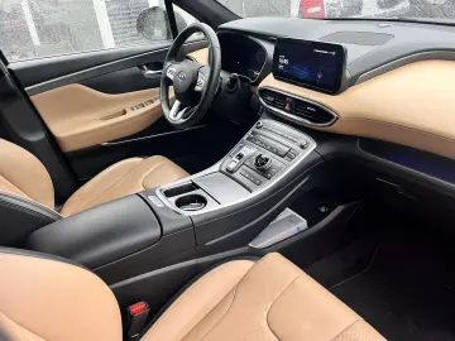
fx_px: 342
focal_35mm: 26
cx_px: 228
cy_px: 170
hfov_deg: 67.3
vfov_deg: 53.1
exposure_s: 1/60
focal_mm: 5.1
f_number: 1.6
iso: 160
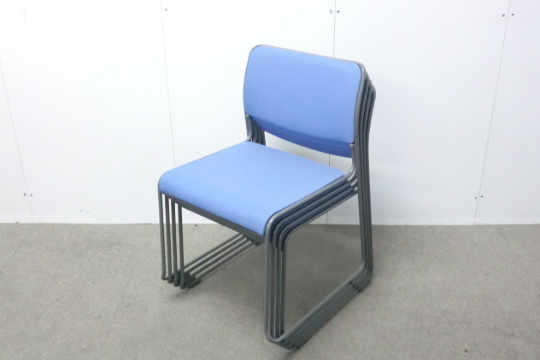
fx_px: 600
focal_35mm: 40
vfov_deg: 33.4
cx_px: 273
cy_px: 165
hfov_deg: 48.4
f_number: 3.9
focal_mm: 6.9
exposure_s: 1/30
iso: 800
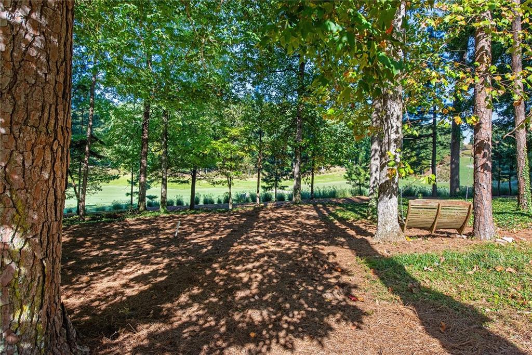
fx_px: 296
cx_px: 266
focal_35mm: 20
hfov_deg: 84.0
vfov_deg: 61.9
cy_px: 178
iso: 400
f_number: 8
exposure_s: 1/640
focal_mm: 20
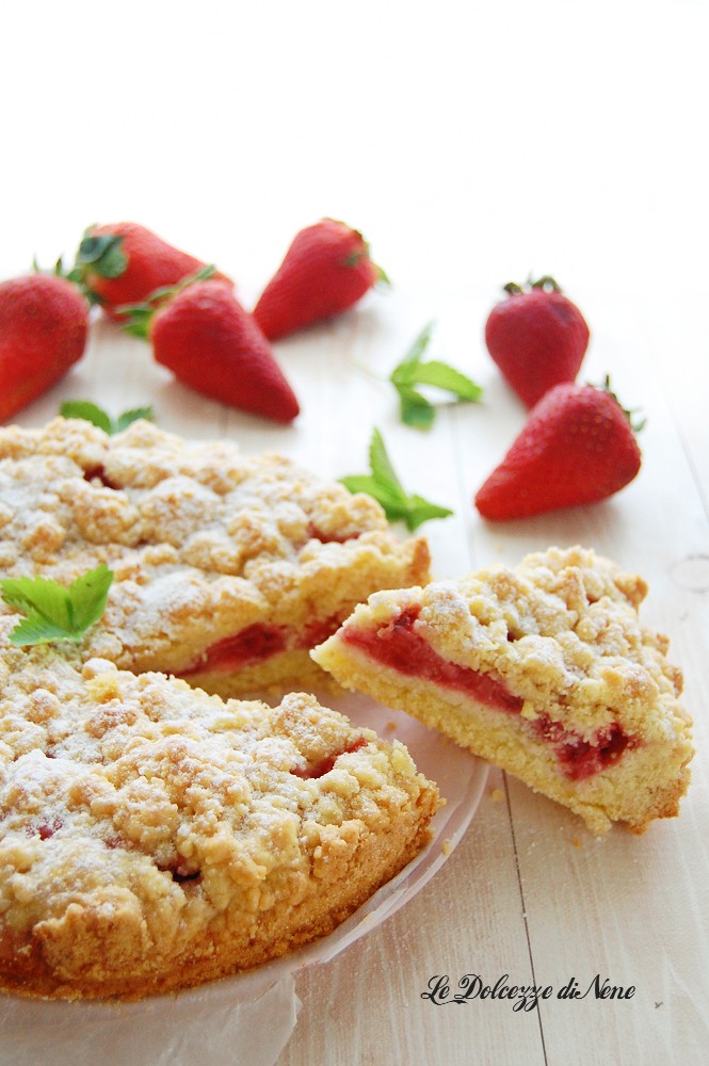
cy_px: 533
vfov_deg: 38.9
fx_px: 1509
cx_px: 354
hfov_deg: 26.4
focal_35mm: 51
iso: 800
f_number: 4.5
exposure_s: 1/40
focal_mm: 34
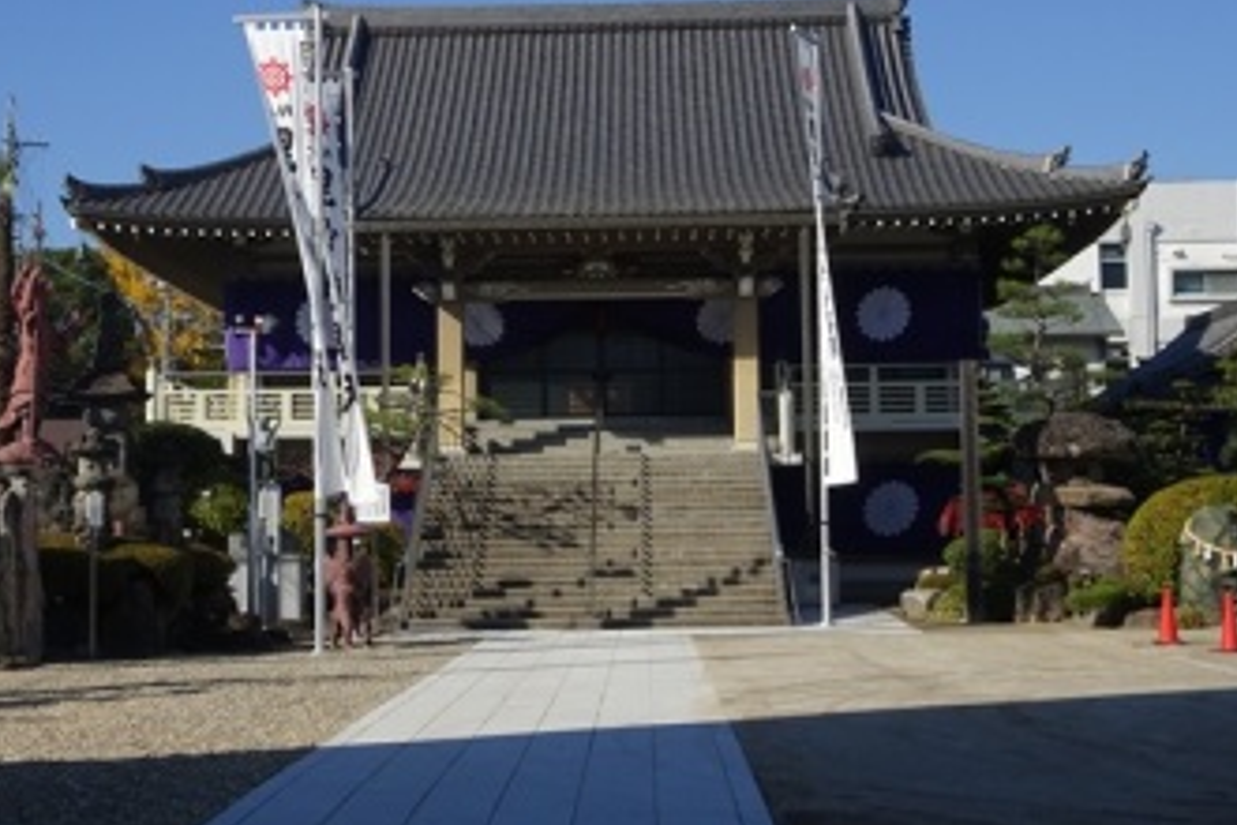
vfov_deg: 21.5
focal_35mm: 63
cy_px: 339
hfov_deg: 31.8
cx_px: 510
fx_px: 2165
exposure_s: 1/800
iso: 80
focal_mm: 6.8
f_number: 4
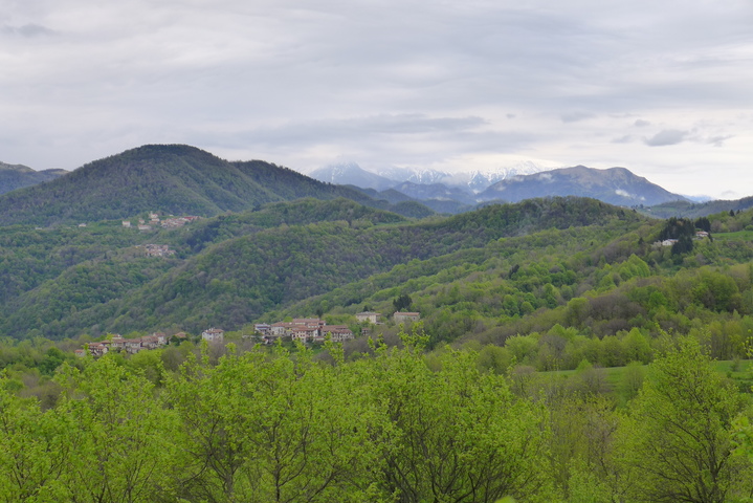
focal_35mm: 65
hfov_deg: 30.9
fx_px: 1360
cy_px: 252
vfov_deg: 20.9
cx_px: 376
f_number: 2
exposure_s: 1/400
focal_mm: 12.8
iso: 160
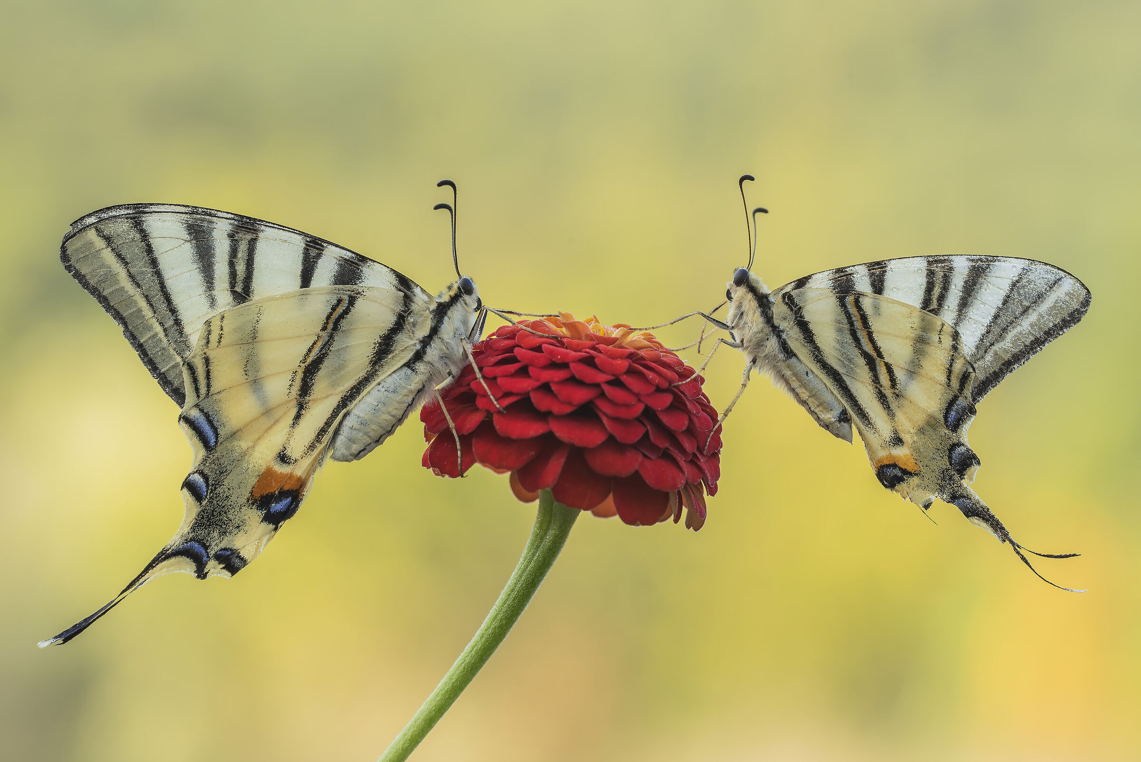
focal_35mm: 150
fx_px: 4756
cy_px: 381
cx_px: 570
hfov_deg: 13.7
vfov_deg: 9.2
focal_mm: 150
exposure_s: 1/13
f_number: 11
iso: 200
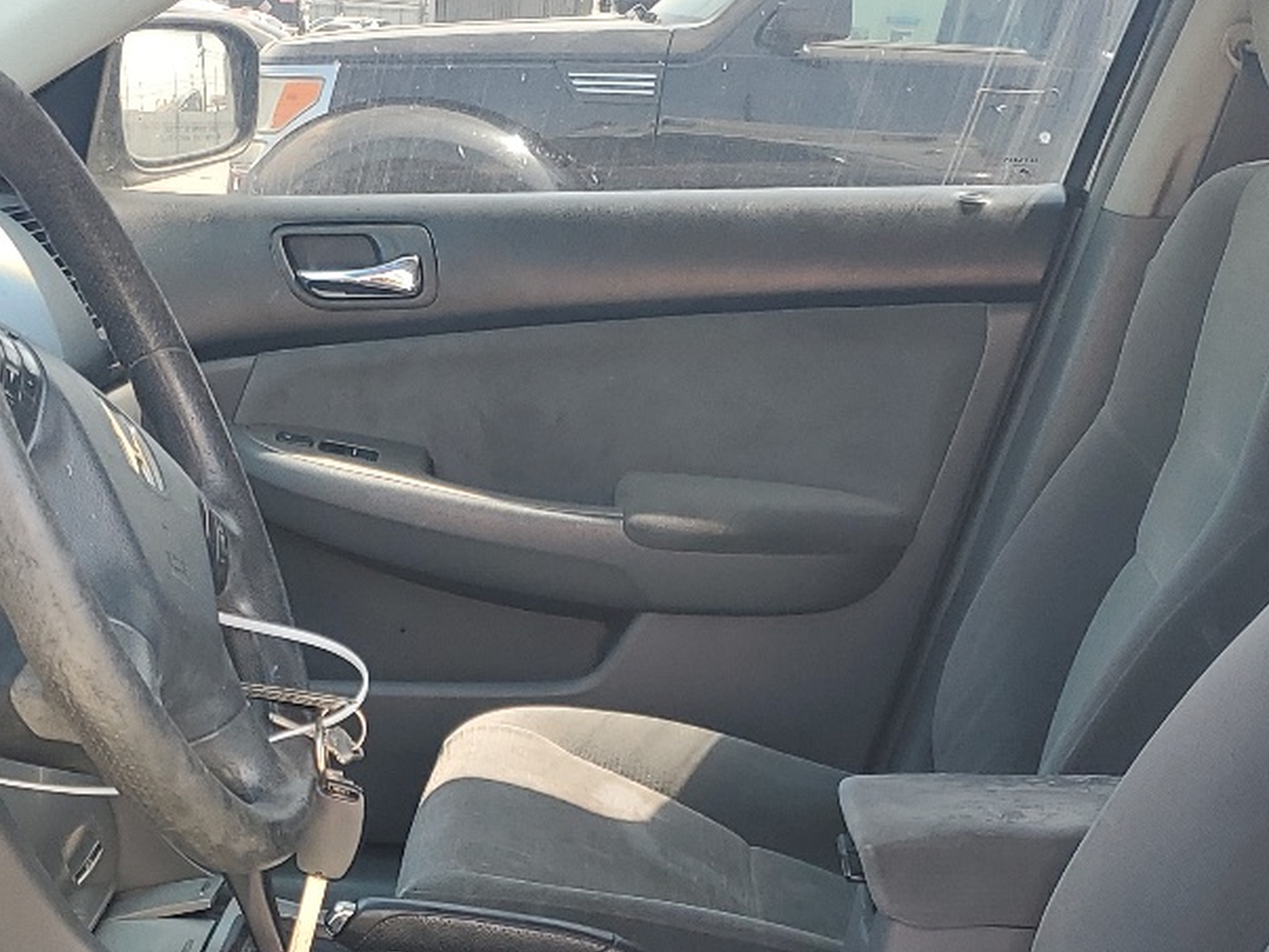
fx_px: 2529
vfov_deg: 20.6
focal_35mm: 69
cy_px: 952
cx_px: 503
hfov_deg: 28.1
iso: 50
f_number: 1.5
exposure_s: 1/204
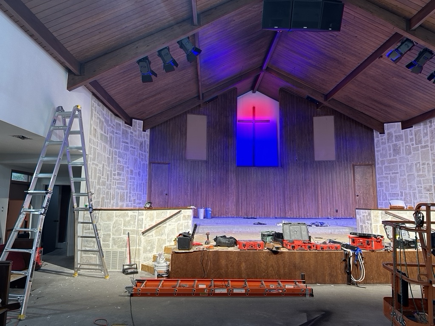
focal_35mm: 24
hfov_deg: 71.6
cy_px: 163
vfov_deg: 56.8
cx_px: 218
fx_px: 302
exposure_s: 1/60
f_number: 1.78
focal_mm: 6.86
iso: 160
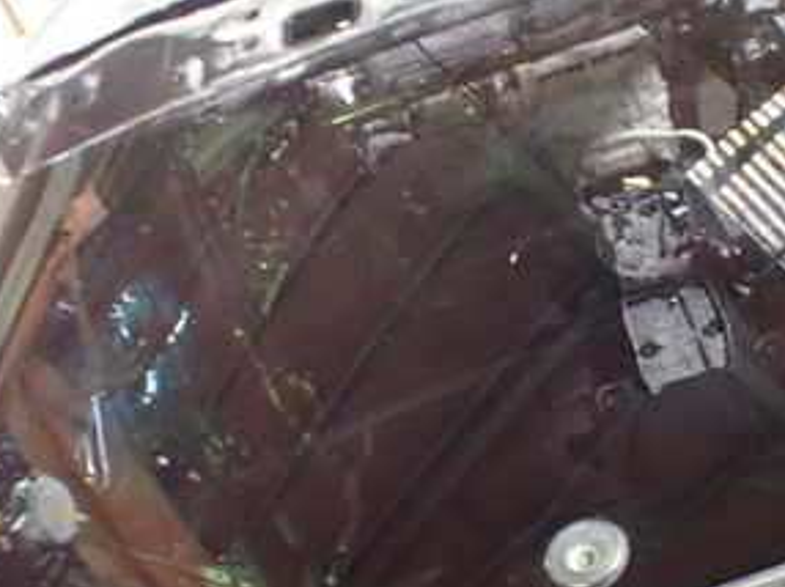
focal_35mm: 63
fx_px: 1427
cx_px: 607
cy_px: 261
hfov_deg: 30.1
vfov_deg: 23.2
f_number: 2.3
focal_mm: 5.4
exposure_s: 1/30
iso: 800
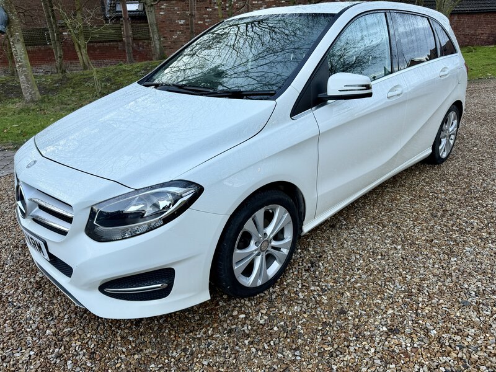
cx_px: 248
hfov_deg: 71.6
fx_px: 344
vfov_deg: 56.8
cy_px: 186
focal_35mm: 24
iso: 64
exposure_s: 1/100
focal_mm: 6.76
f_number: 1.78
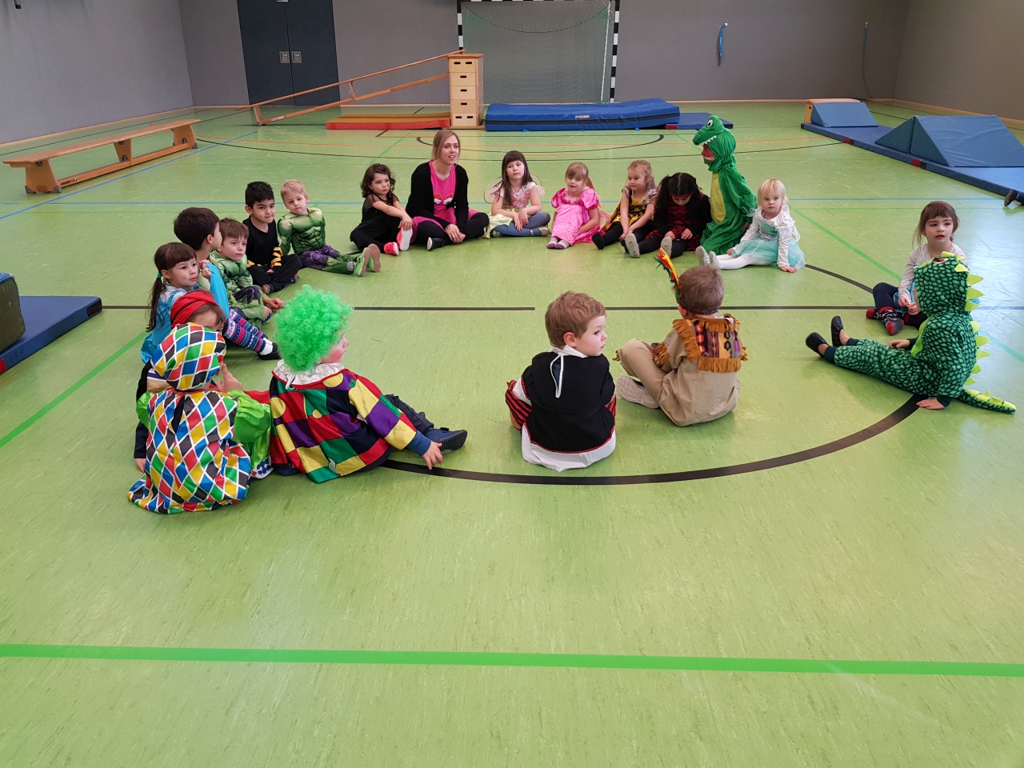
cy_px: 384
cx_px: 512
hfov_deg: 67.3
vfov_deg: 53.1
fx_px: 769
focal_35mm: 26
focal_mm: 4.2
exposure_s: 1/50
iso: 64
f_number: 1.7
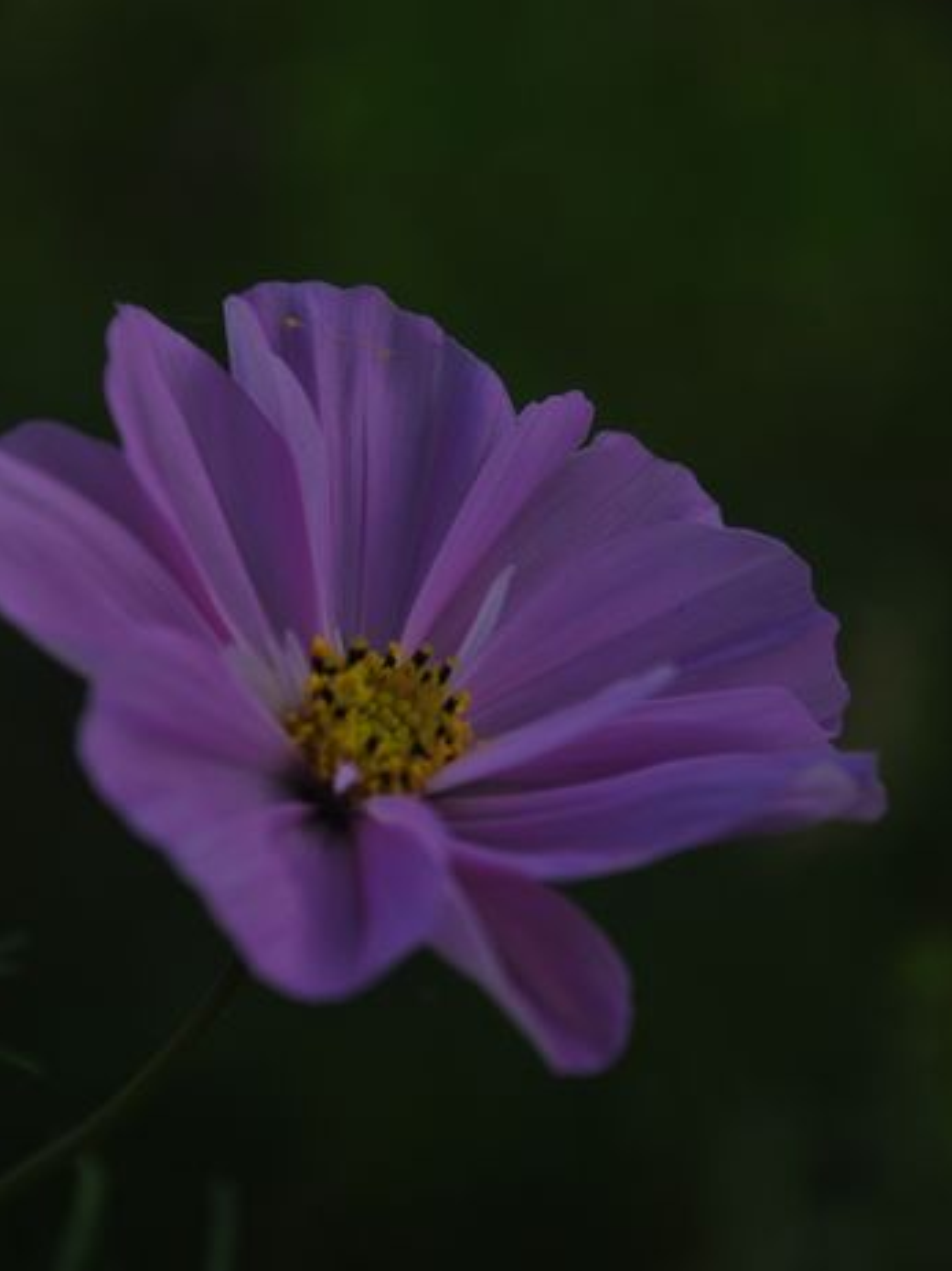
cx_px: 428
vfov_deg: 8.7
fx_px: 8391
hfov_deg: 6.5
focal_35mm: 229
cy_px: 636
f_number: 5.6
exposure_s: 1/320
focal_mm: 105
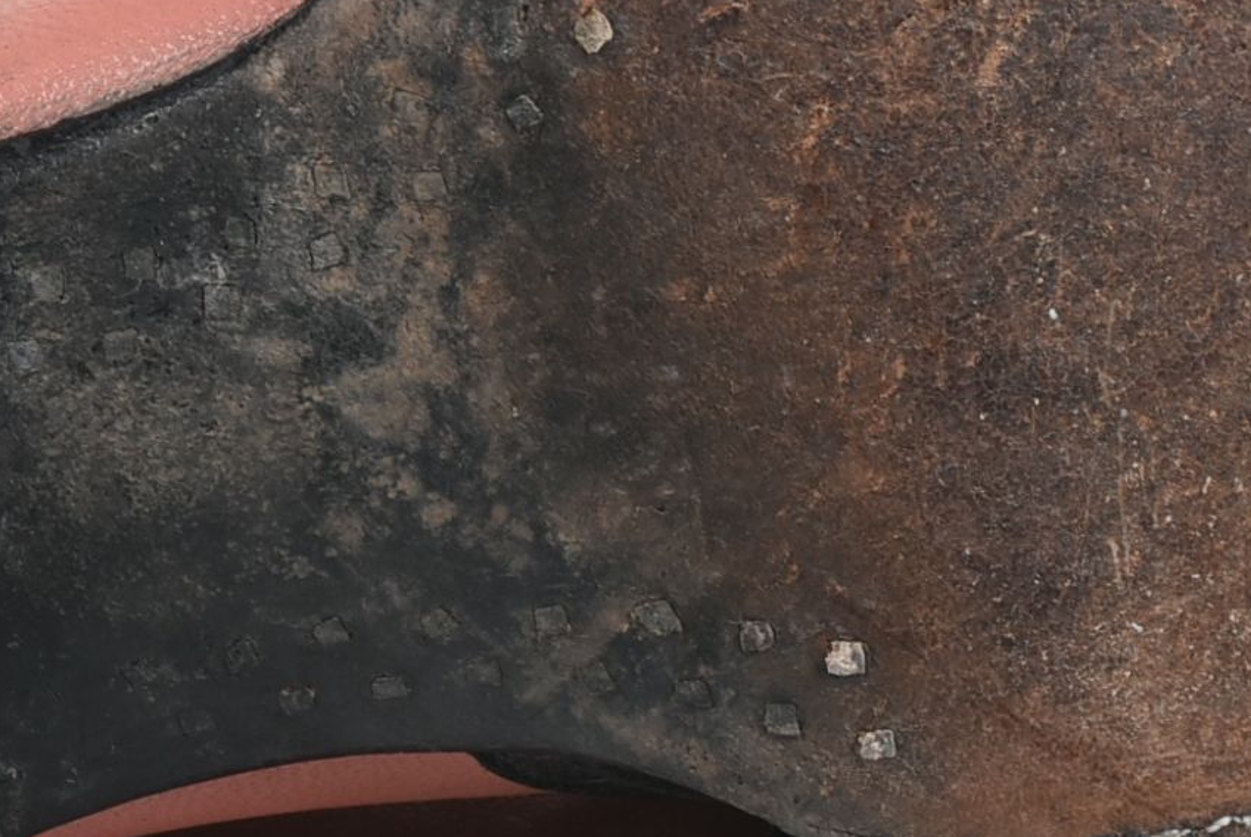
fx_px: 12870
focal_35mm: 370
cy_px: 681
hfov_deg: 5.6
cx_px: 501
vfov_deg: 3.7
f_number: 11
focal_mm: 70
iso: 200
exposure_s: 1/125
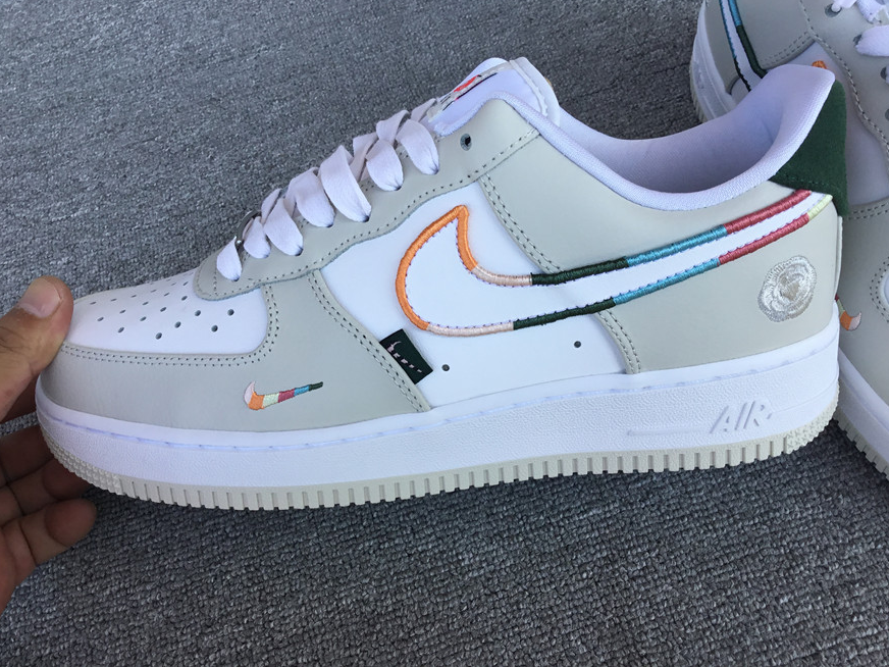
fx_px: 822
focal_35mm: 32
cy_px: 324
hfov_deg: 56.8
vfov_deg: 44.2
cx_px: 448
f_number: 2.4
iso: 25
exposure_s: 1/276
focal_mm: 3.3
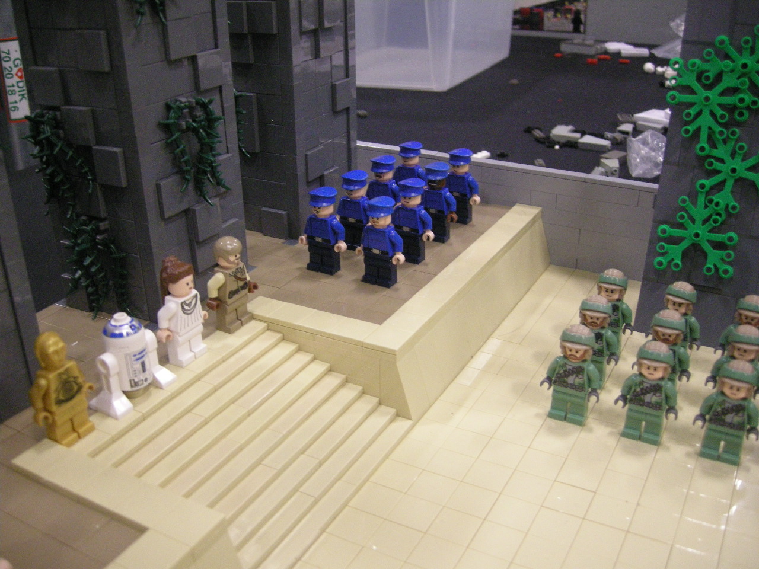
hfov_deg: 51.4
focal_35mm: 36
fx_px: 789
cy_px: 284
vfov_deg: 39.7
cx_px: 380
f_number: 2.7
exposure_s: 1/16.8
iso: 400
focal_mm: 7.5
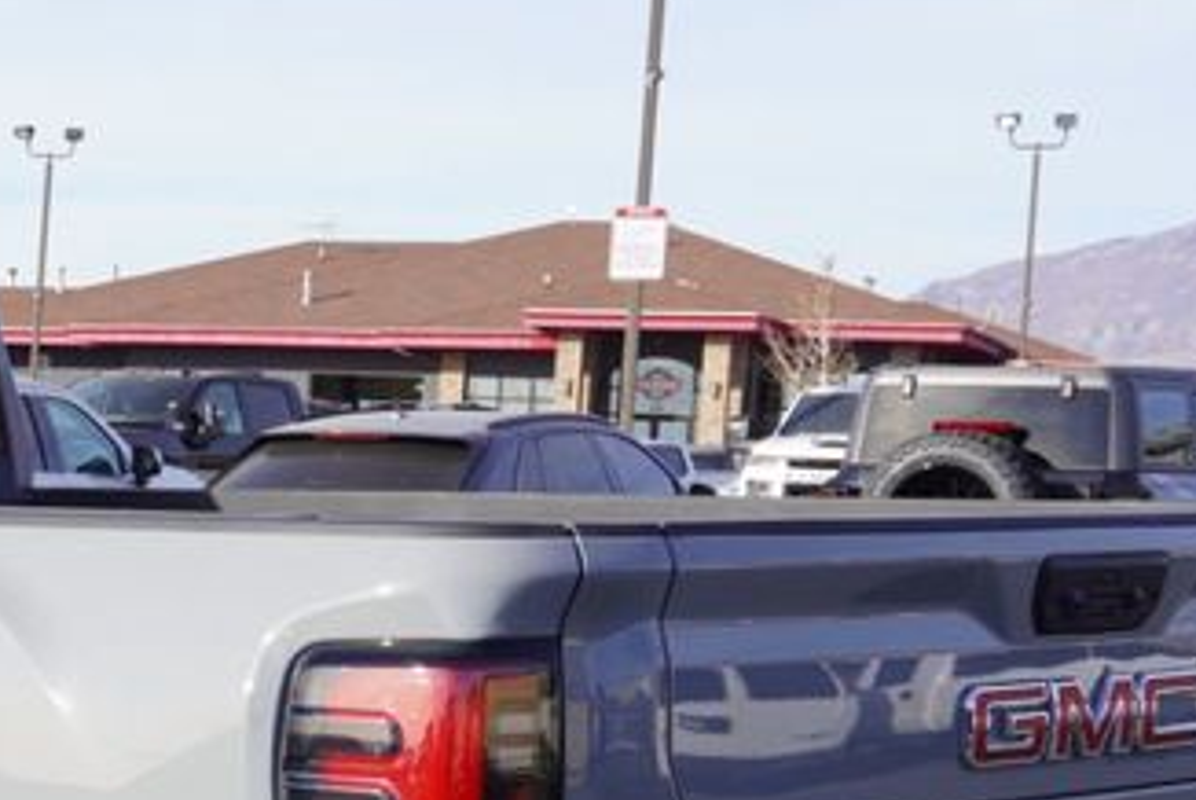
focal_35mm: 113
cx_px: -305
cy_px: 991
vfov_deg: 11.9
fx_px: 3757
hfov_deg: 17.1
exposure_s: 1/125
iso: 100
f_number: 9
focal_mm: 24
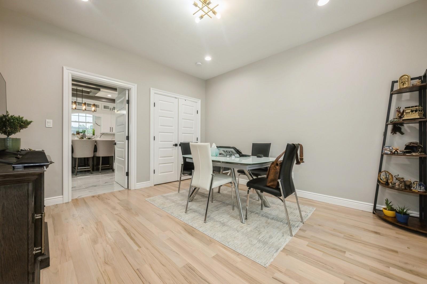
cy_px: 142
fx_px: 166
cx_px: 214
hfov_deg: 104.3
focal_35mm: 14
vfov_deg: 81.2
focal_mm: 14
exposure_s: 1/15
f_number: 11
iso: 400
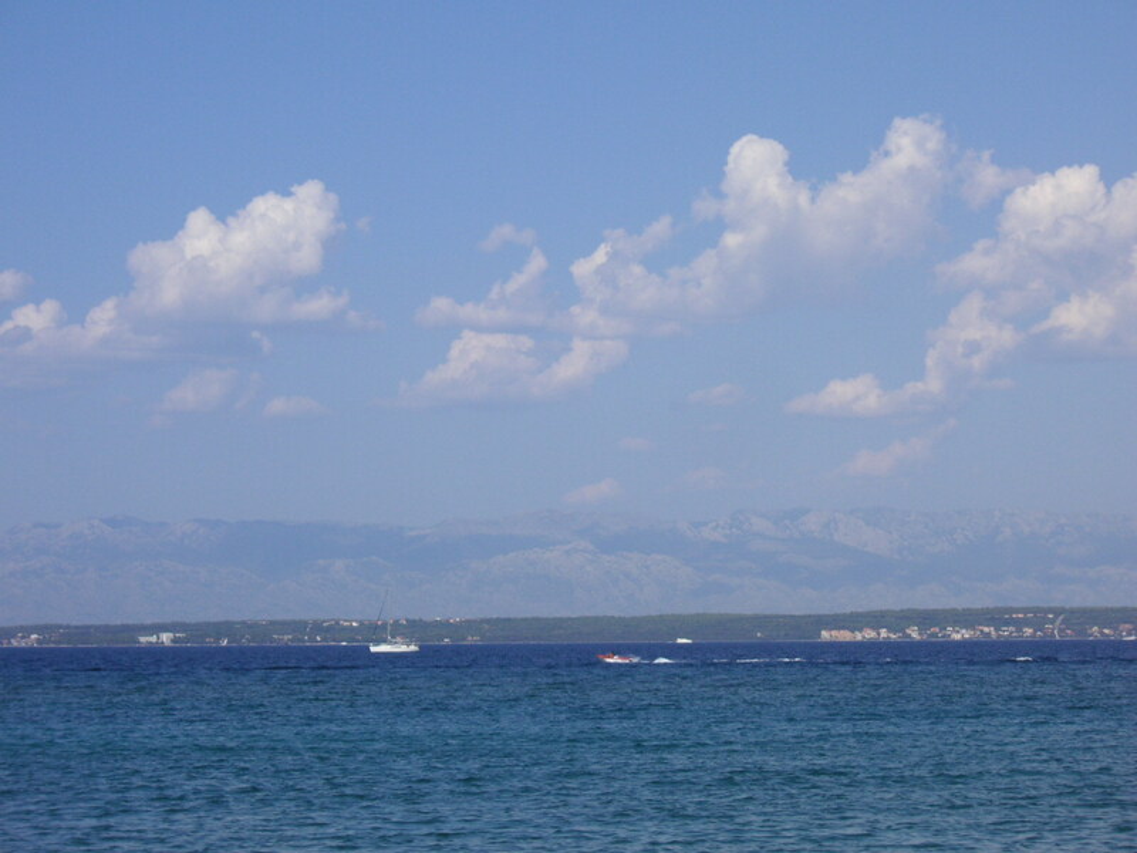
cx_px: 568
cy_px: 426
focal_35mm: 105
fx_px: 3449
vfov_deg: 14.1
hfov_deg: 18.7
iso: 50
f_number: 5
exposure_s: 1/750
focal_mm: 17.1
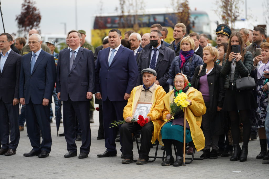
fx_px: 942
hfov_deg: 16.3
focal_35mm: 126
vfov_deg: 10.9
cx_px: 134
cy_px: 90
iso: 125
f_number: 2.8
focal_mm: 126
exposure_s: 1/160
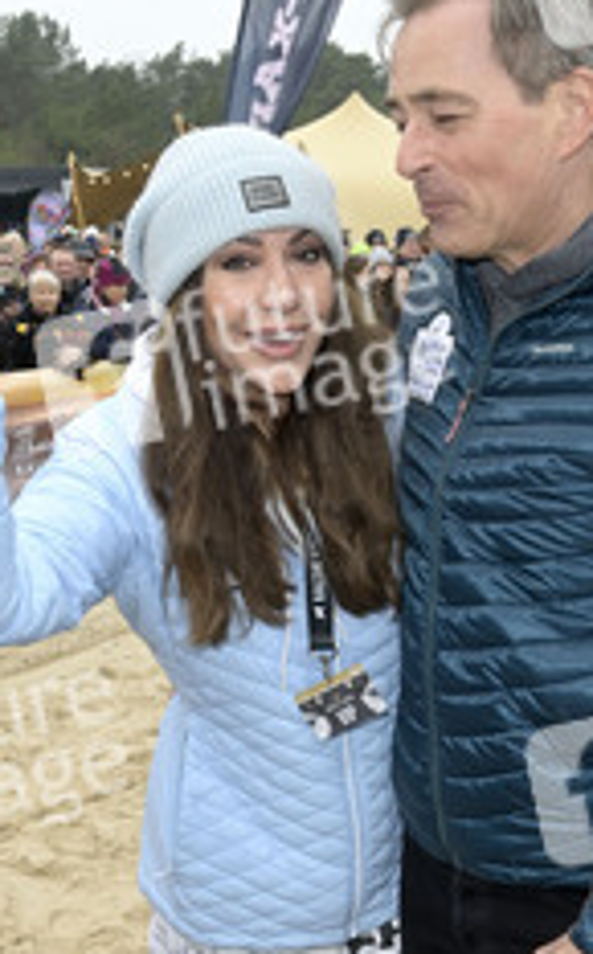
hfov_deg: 23.0
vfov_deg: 36.2
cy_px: 565
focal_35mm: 56
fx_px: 1453
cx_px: 364
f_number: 11
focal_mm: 32
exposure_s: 1/200
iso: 640
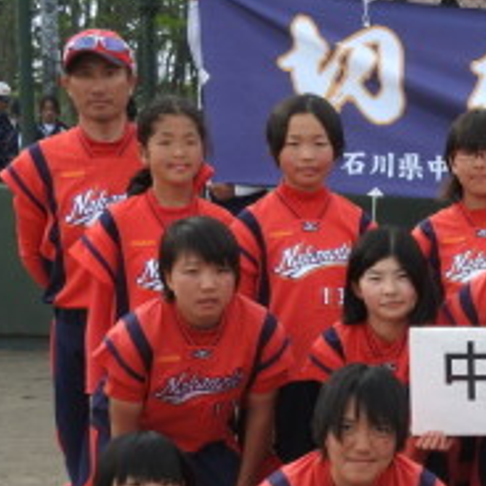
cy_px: 412
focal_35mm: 130
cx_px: 631
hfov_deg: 13.0
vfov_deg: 13.3
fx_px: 2065
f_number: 4
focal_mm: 8.1
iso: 100
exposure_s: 1/320
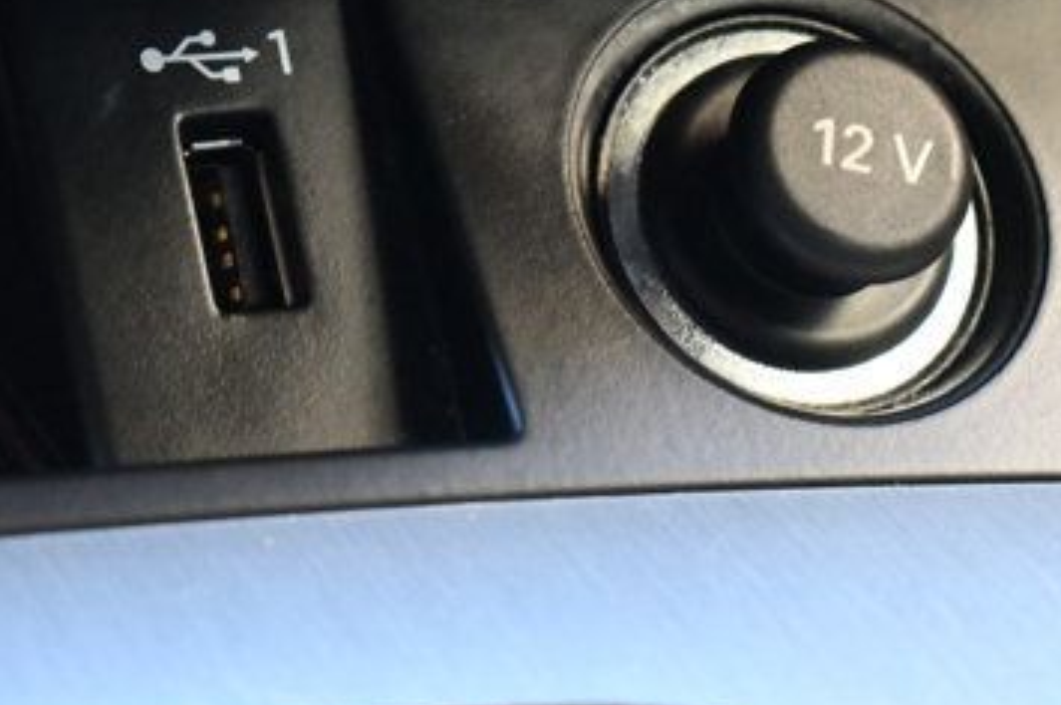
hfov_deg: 13.9
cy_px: 235
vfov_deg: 9.2
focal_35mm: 148
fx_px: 4358
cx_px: 610
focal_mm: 55
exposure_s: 1/60
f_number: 5.6
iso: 7200
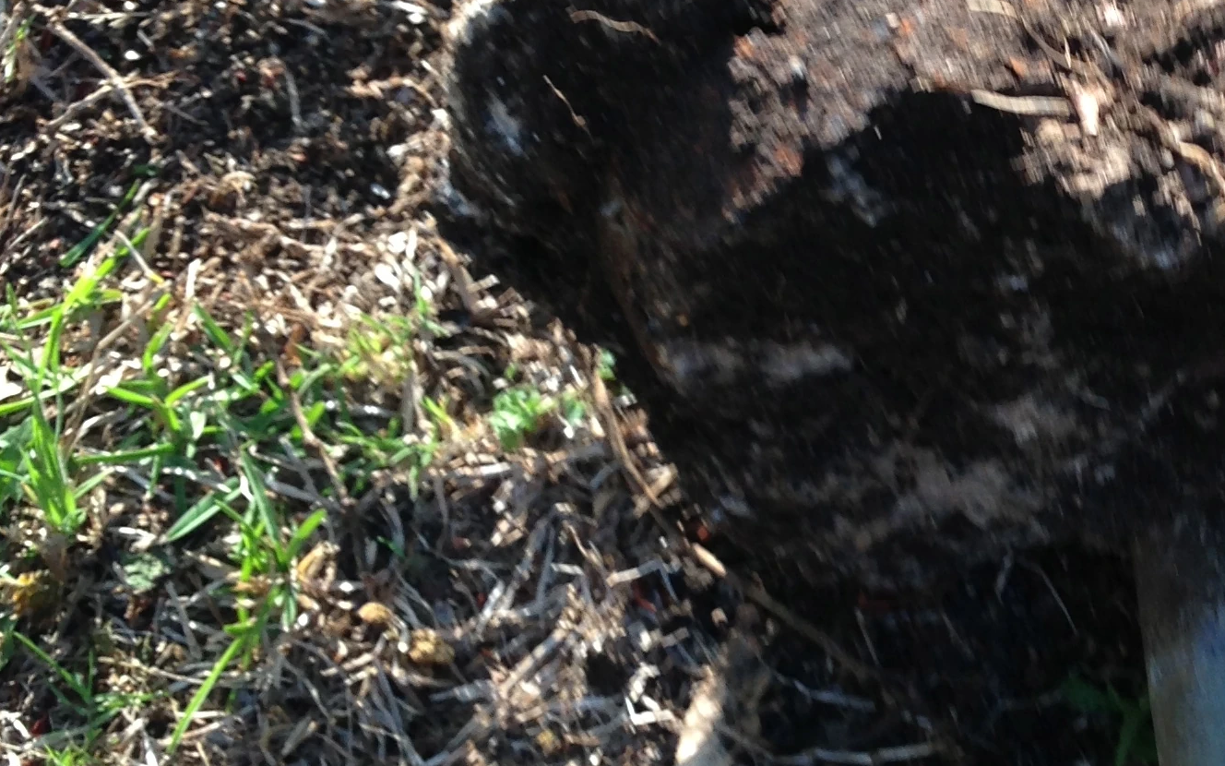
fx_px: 2871
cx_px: 1112
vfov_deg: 15.2
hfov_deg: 23.4
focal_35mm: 86
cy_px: 305
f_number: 2.4
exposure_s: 1/190
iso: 50
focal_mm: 4.13
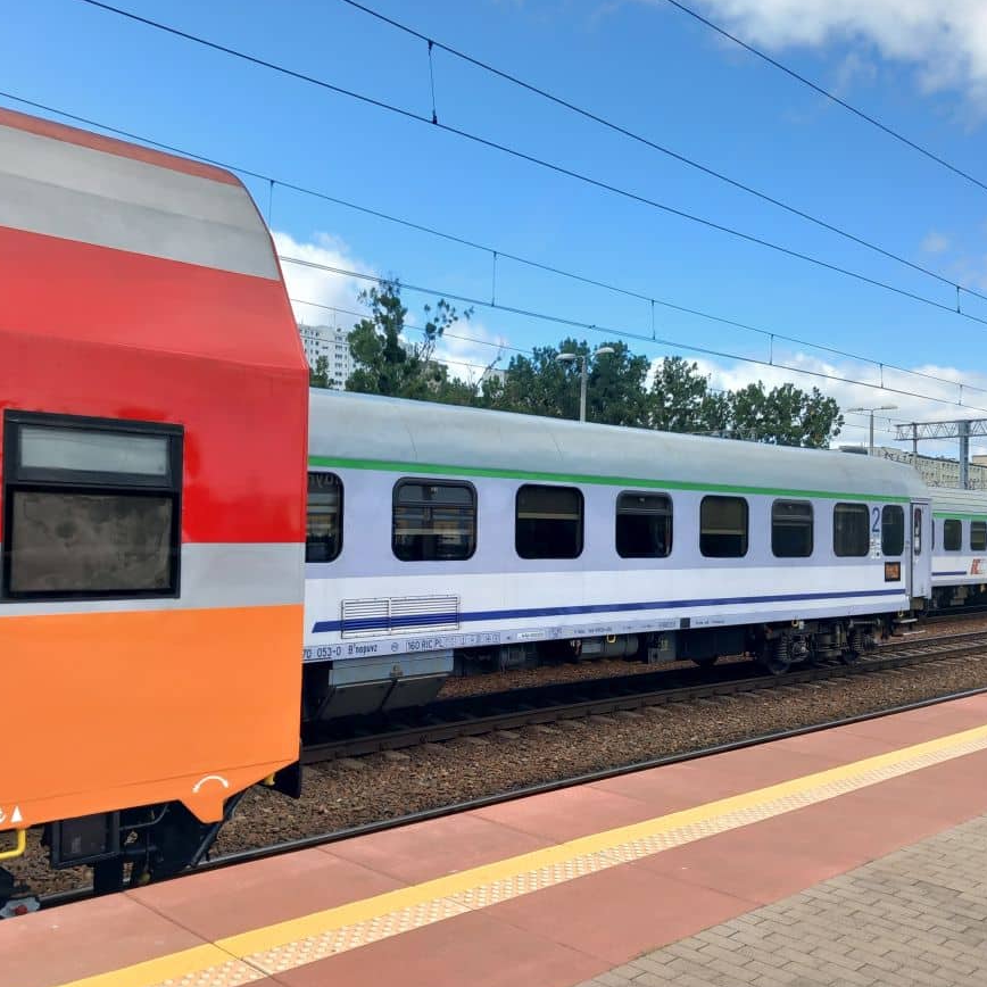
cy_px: 490
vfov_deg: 49.7
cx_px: 528
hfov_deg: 49.7
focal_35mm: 33
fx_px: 1065
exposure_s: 1/320
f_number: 1.8
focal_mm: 4
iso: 20
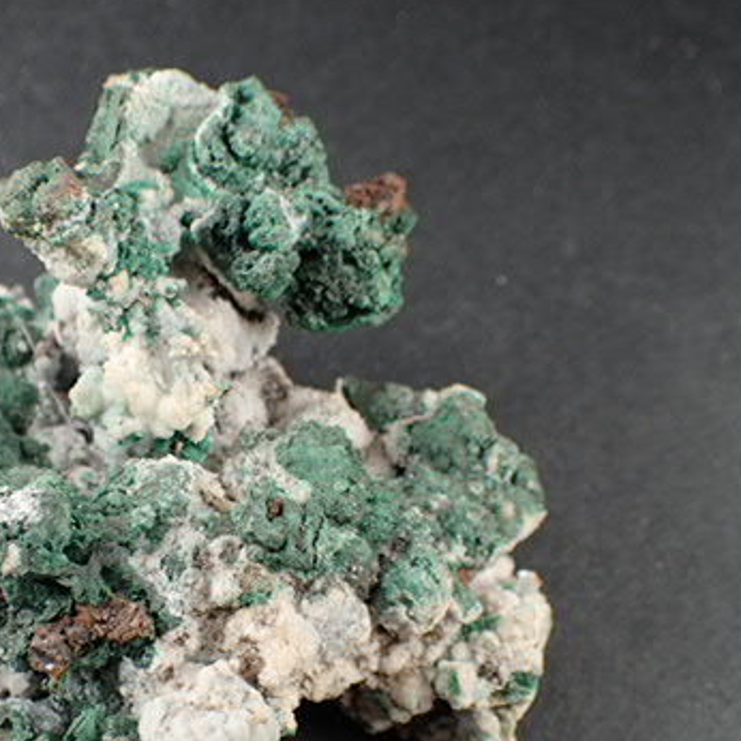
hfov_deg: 34.1
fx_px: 1187
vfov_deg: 34.5
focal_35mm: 49
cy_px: 467
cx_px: 208
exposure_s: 1/160
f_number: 2.3
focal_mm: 5.5
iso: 100
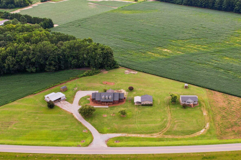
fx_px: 254
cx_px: 143
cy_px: 100
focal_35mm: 38
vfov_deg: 34.9
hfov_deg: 50.4
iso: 110
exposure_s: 1/15
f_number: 2.8
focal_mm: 8.4
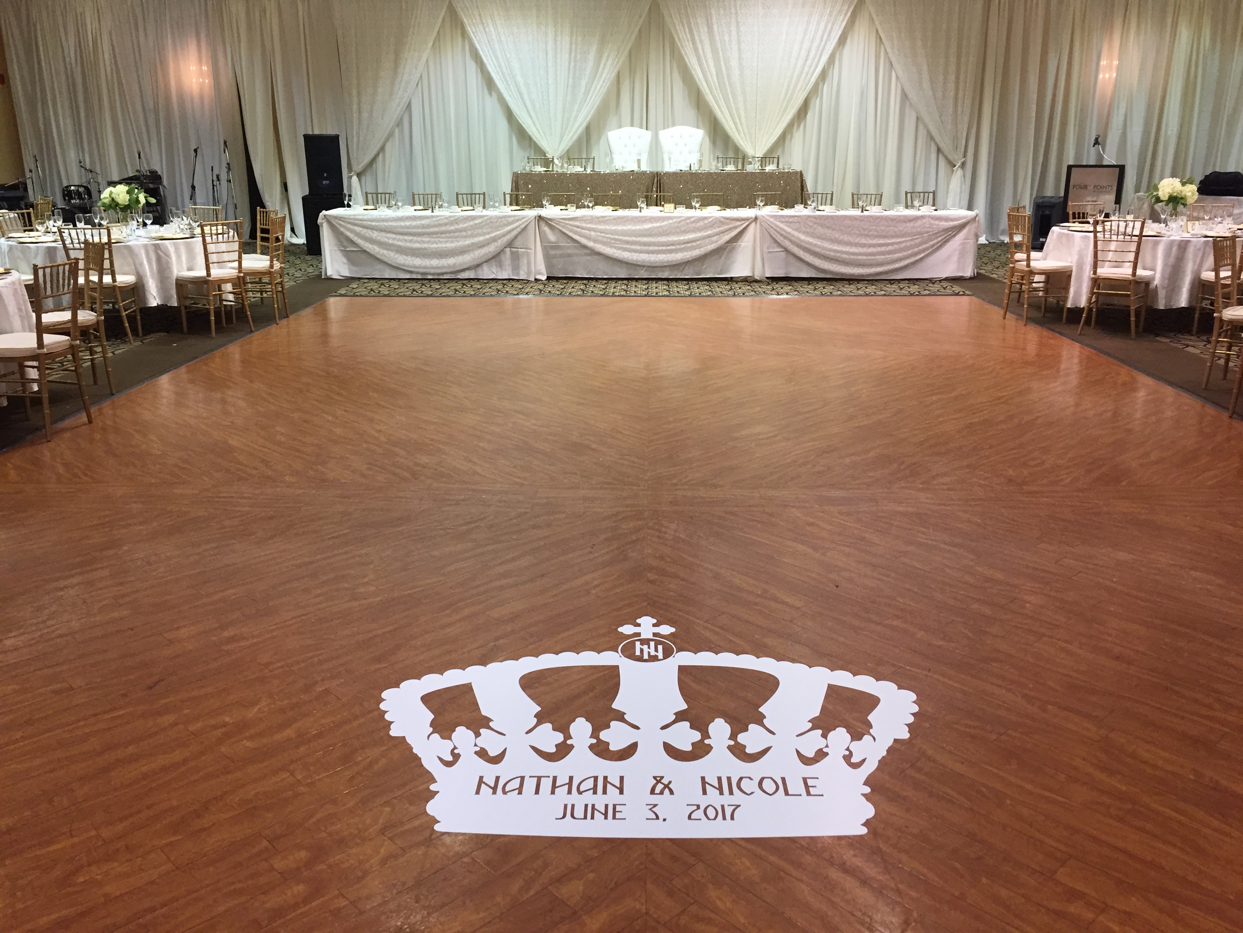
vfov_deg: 48.2
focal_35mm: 29
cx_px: 622
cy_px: 466
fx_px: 1041
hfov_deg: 61.7
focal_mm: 4.15
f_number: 2.2
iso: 50
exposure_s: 1/30
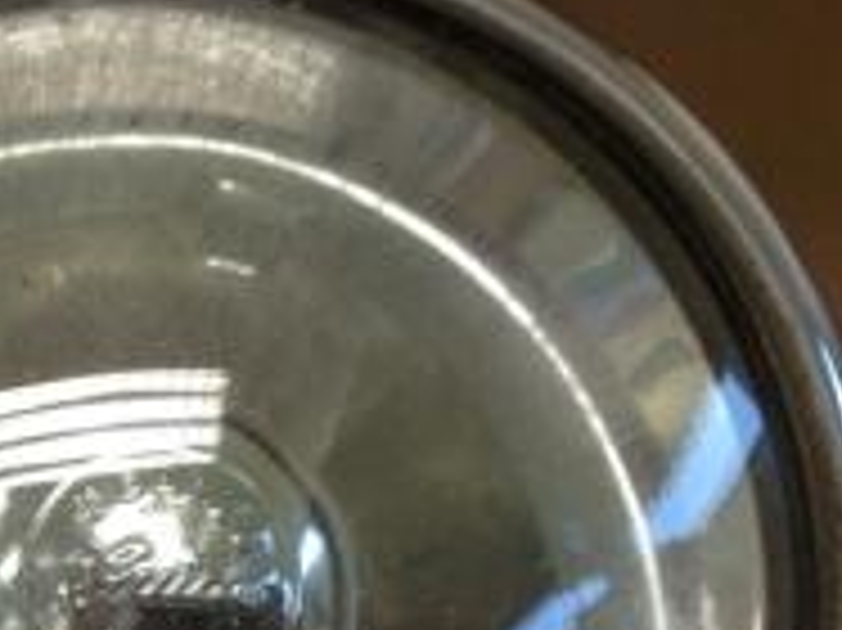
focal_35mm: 84
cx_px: 131
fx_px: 2042
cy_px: 662
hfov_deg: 22.9
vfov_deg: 17.1
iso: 50
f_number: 2.4
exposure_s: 1/30
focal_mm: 4.28
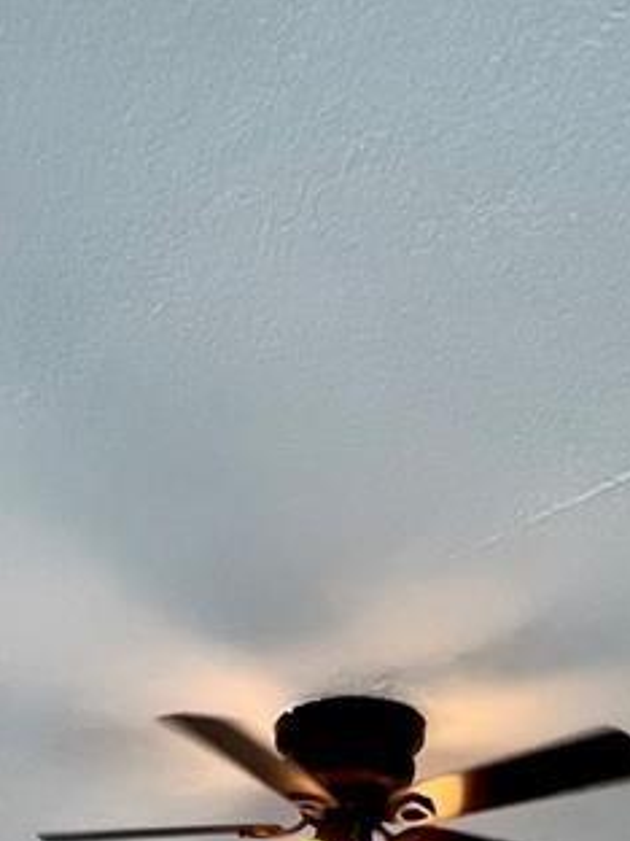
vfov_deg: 22.0
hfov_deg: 28.8
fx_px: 1213
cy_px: 1528
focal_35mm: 50
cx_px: 175
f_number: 1.8
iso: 125
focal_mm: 1.57
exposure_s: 1/120
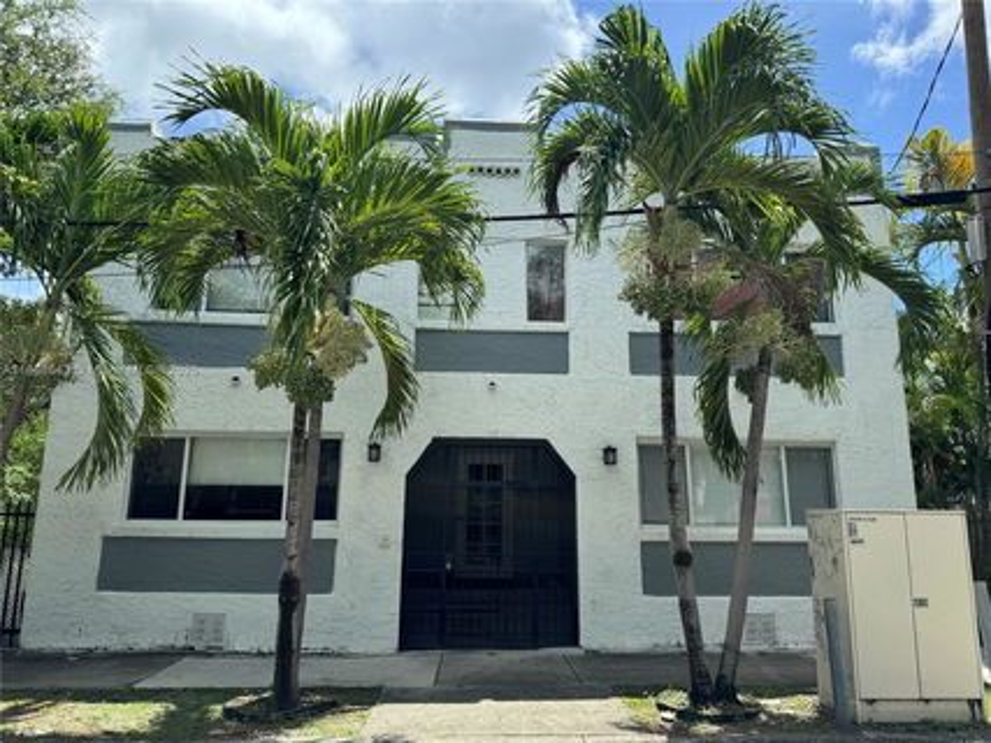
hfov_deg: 71.6
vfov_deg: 56.8
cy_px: 372
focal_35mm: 24
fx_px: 687
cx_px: 496
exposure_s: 1/2833
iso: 80
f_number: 1.78
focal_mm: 6.76
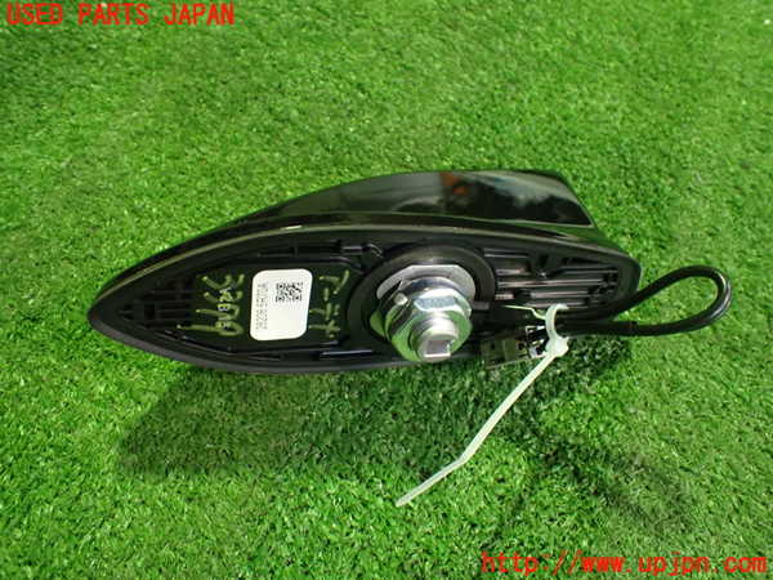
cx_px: 386
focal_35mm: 30
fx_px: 670
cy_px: 290
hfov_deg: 60.0
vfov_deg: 46.8
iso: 800
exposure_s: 1/40
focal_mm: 5.4
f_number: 2.3
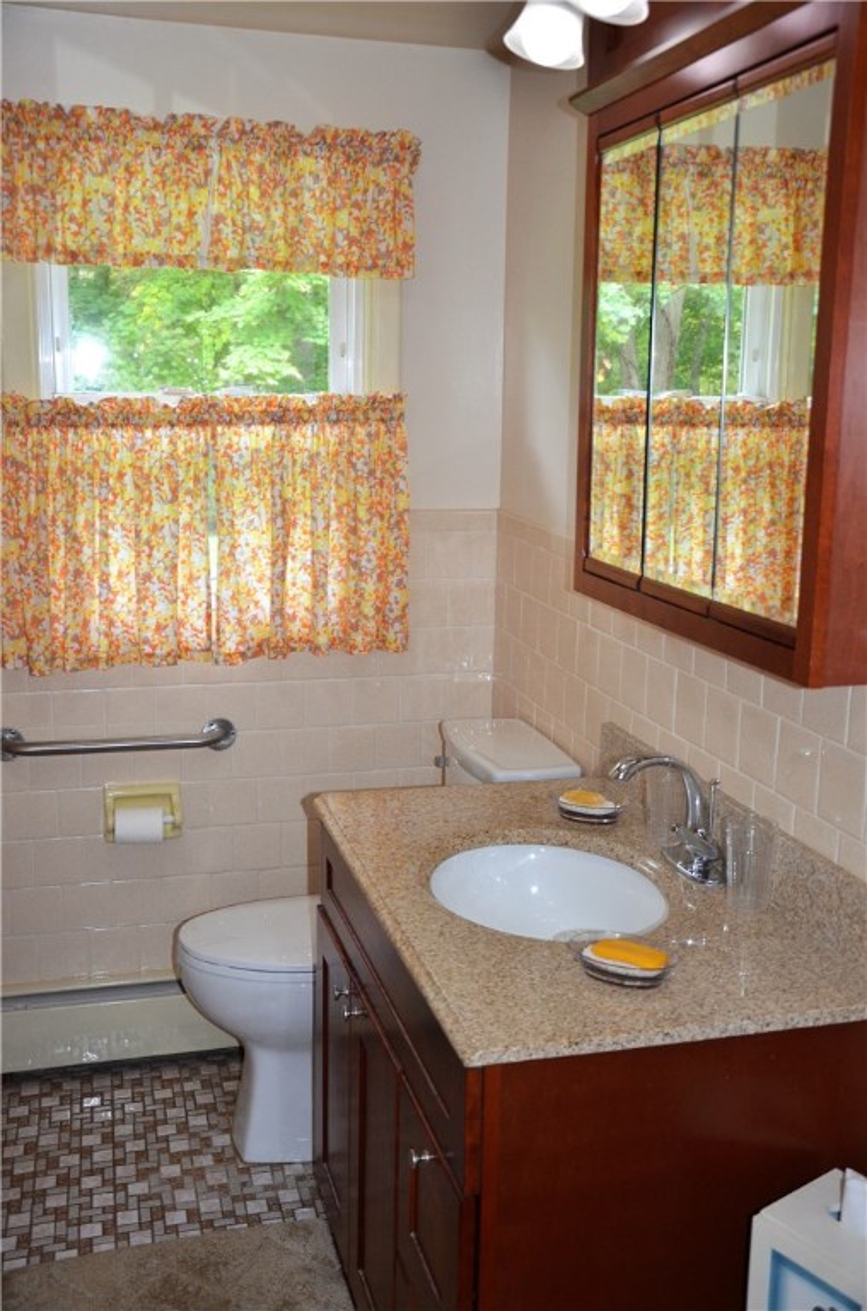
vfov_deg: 51.4
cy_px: 656
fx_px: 1362
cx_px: 434
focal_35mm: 38
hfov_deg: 35.3
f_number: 4
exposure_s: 1/60
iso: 800
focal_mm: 25
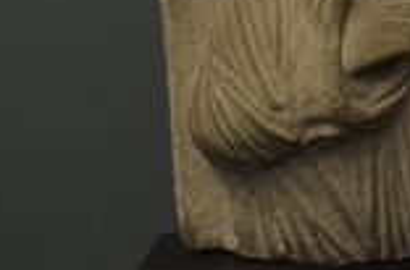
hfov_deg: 18.4
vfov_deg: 12.1
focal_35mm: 110
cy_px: -35
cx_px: 350
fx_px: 1249
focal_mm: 26
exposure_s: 1/10
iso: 1250
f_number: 3.8
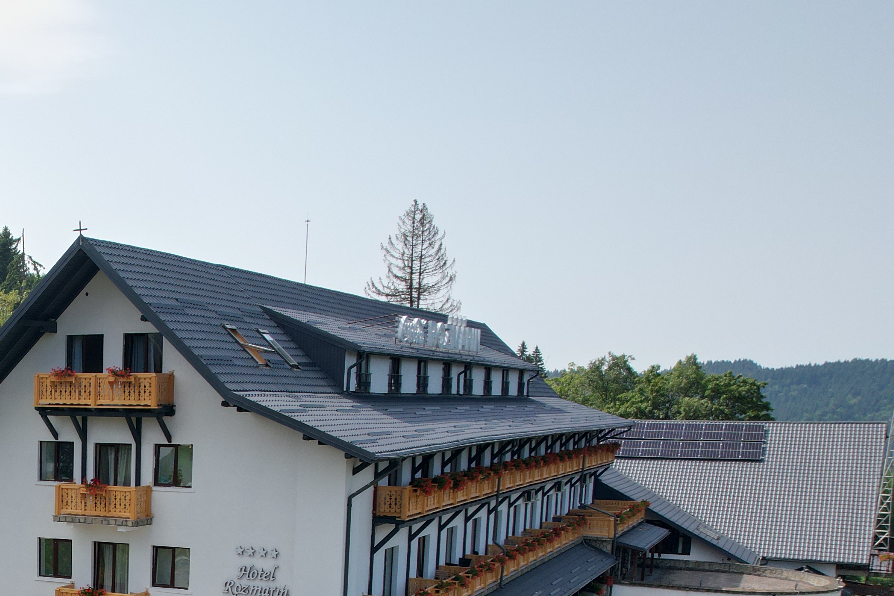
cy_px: 626
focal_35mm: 51
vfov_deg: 25.0
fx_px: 1267
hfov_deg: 35.0
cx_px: -13
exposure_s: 1/2000
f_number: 2.8
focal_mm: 8.38
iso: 100
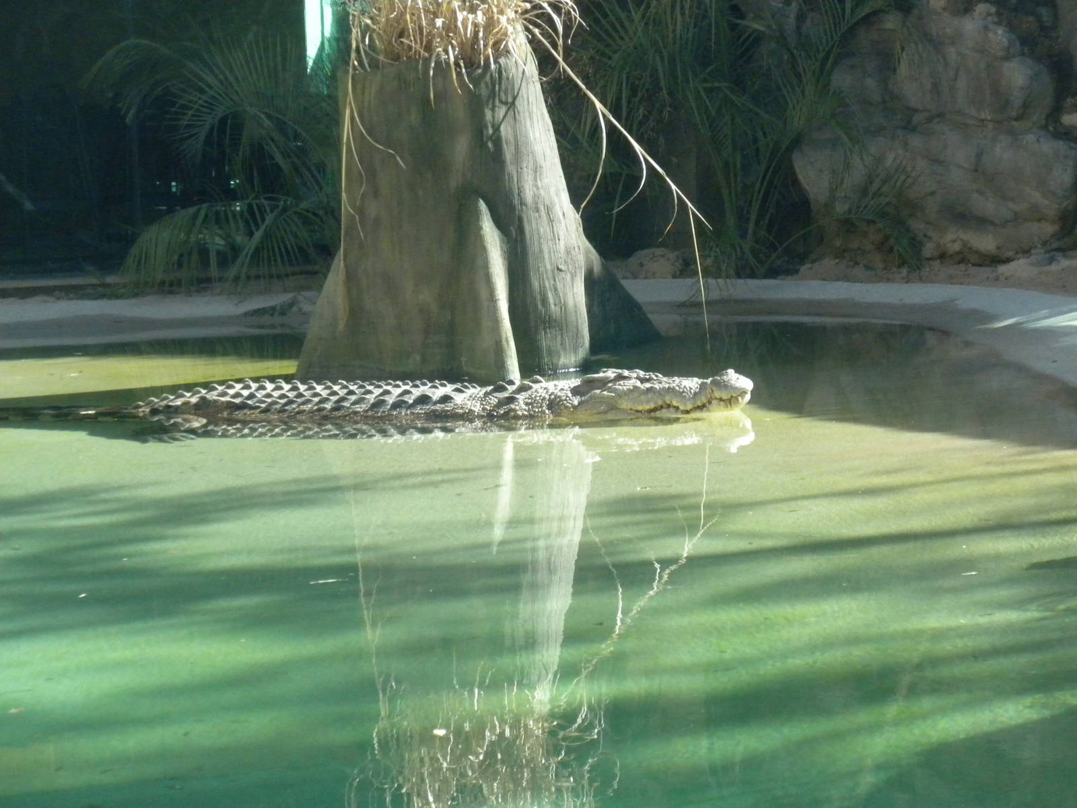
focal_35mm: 119
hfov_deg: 16.6
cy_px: 404
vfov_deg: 12.5
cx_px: 538
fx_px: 3702
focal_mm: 21
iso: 400
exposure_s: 1/423
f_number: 5.1
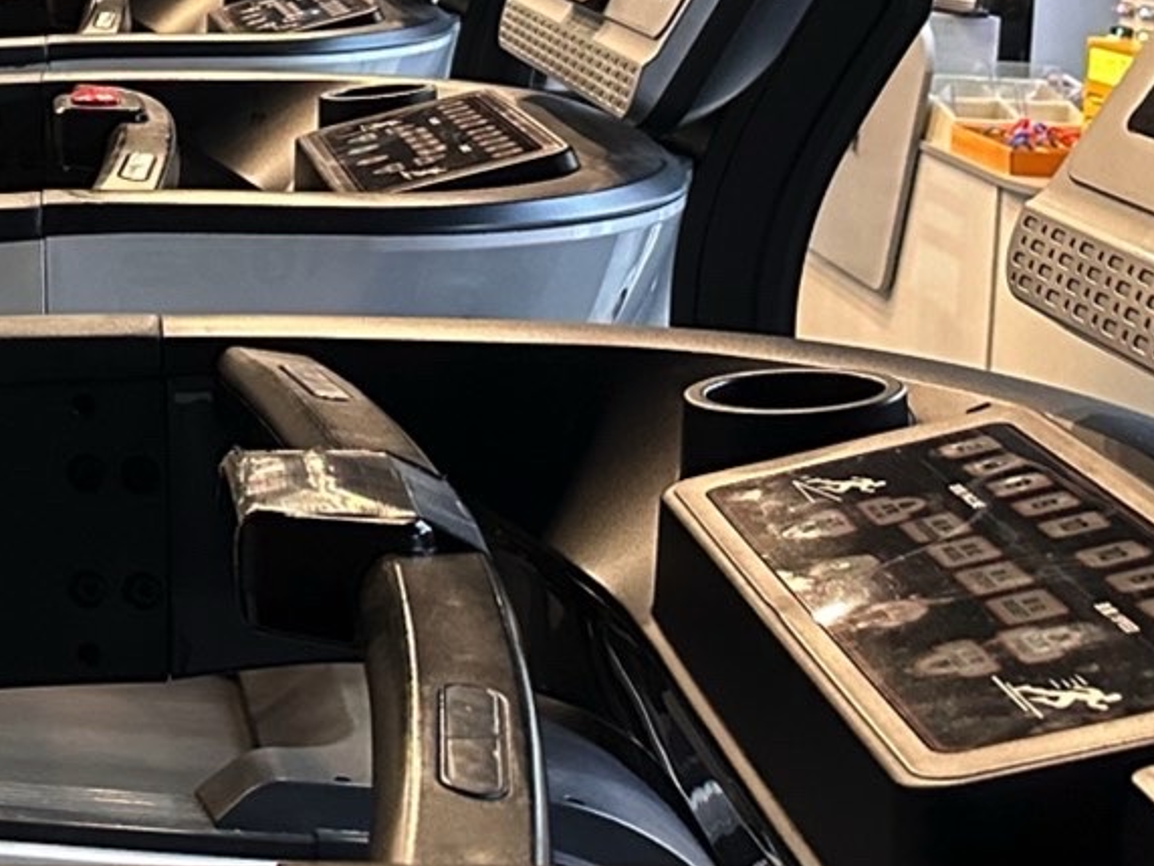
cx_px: -502
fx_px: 2867
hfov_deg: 20.1
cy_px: -71
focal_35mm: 86
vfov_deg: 16.7
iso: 500
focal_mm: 6.86
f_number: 1.78
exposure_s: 1/50
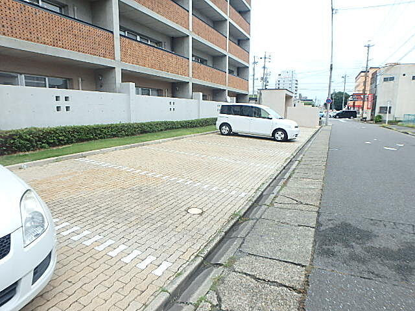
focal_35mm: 21
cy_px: 156
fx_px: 252
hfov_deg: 79.0
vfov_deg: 63.4
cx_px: 208
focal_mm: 3.7
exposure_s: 1/250
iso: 125
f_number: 3.5
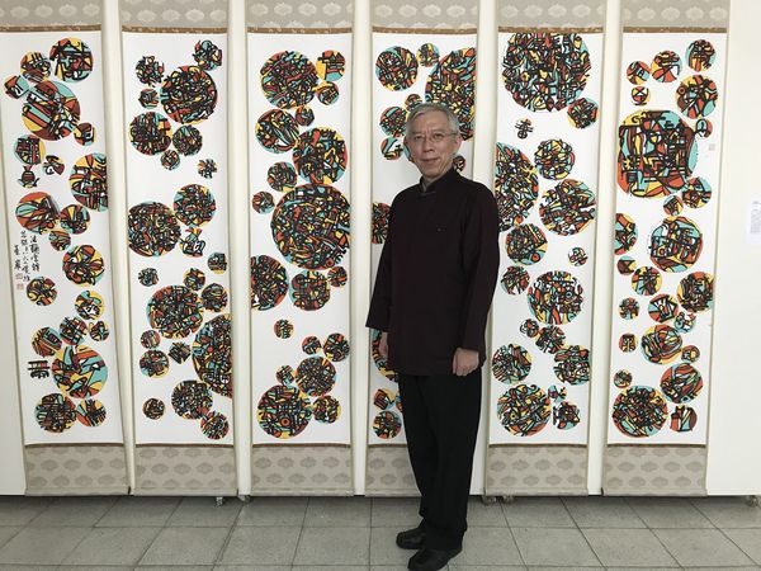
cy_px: 286
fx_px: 616
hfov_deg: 63.4
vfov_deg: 49.7
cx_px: 380
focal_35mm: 28
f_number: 1.8
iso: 25
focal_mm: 3.99
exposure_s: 1/40
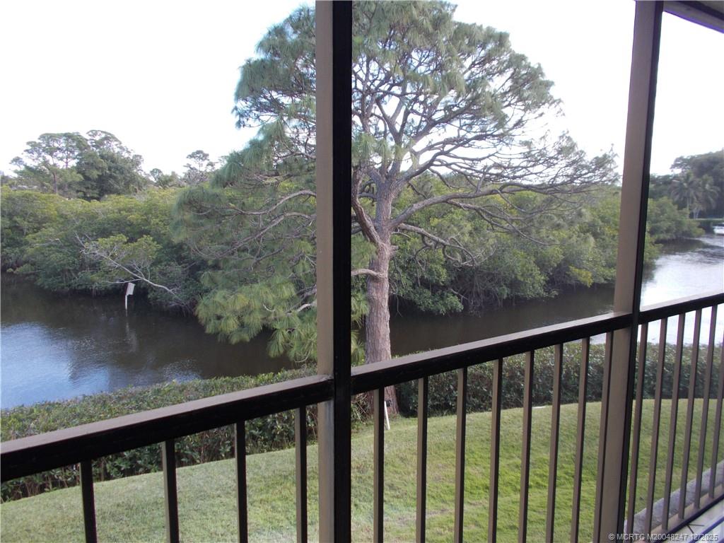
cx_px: 362
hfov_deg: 67.3
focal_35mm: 26
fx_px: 544
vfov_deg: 53.1
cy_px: 272
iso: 80
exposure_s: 1/100
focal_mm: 4.6
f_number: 3.2
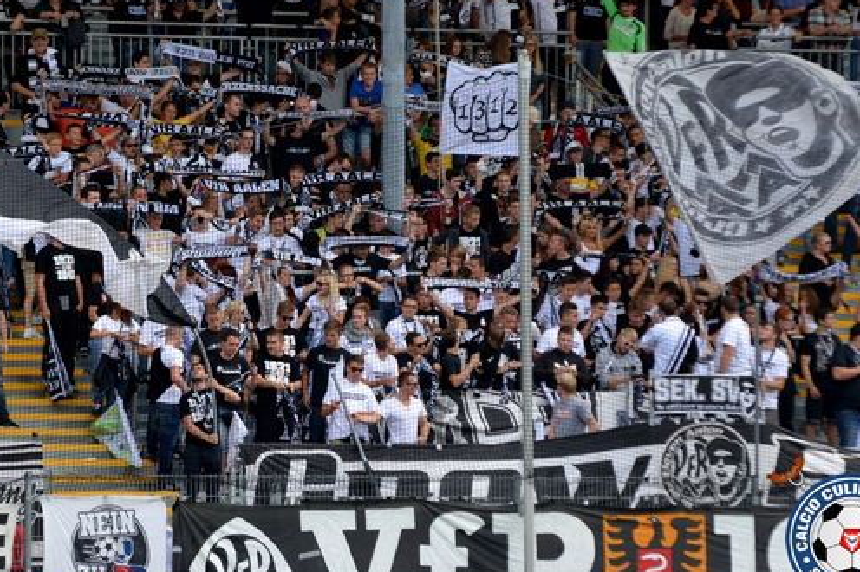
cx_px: 473
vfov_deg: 4.0
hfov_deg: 6.0
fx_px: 8236
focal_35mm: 345
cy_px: 310
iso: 400
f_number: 4.5
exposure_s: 1/1000
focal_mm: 200
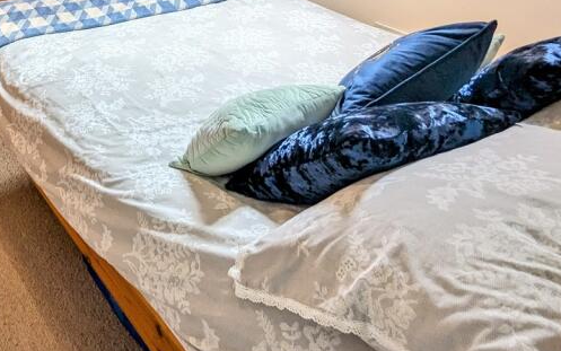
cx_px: 46
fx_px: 535
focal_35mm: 35
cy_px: -34
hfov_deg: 48.8
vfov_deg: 32.1
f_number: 2.2
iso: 94
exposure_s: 1/50
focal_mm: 2.35
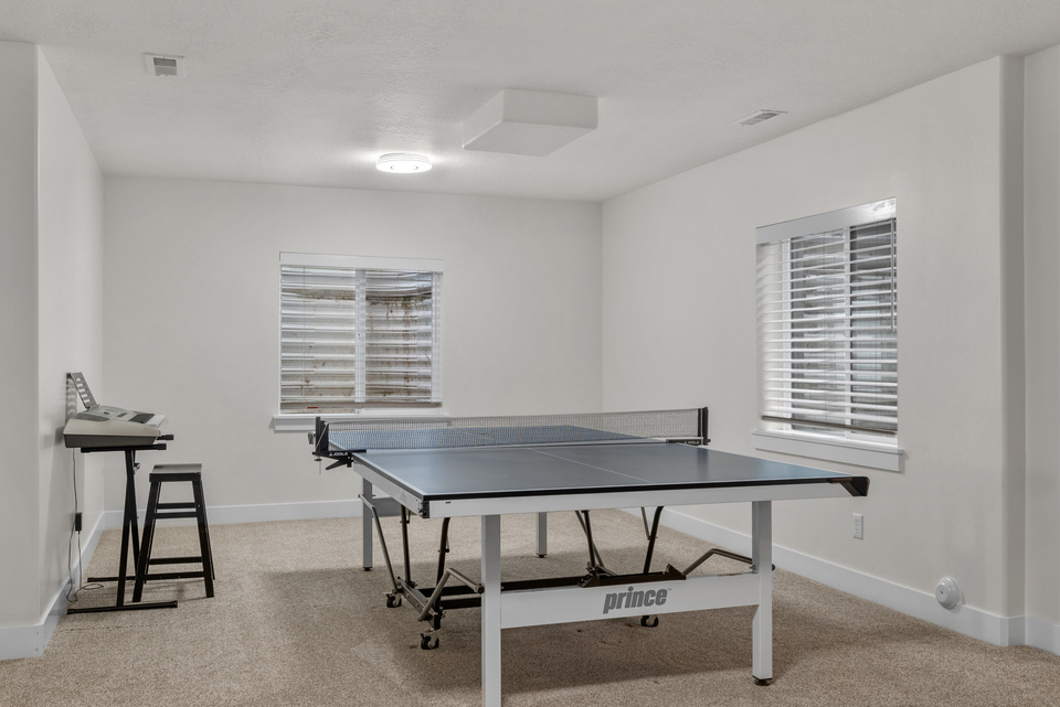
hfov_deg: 58.7
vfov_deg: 41.1
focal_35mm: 32
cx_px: 536
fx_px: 943
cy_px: 375
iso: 500
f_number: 8
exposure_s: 1
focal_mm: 30
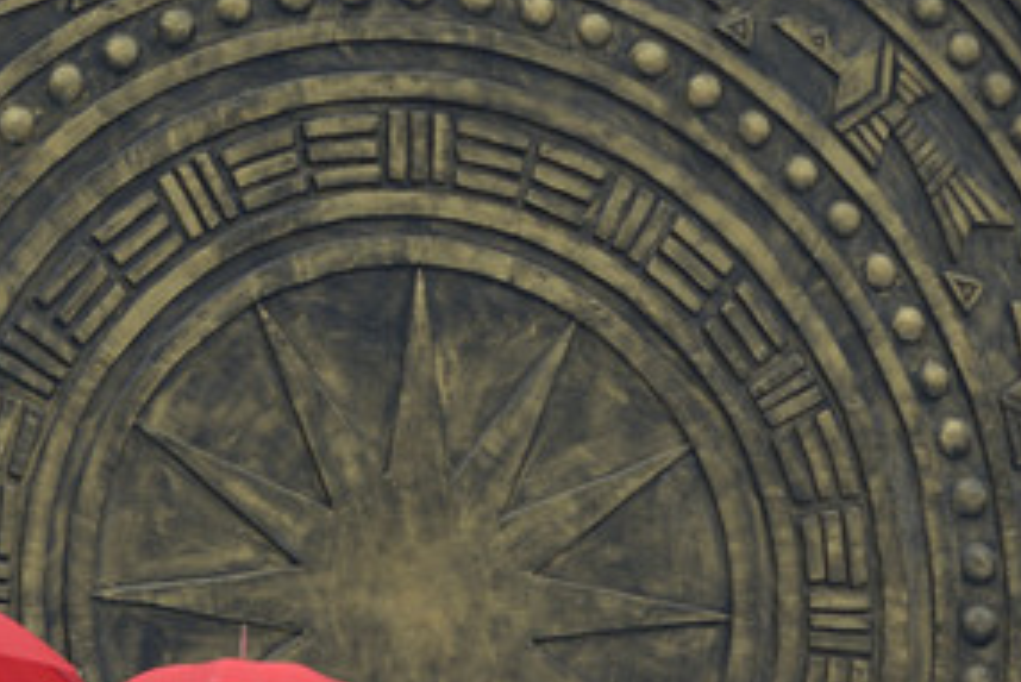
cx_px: 361
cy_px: 357
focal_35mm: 220
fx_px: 6242
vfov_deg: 6.3
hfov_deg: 9.3
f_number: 5
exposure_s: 1/200
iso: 125
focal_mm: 70
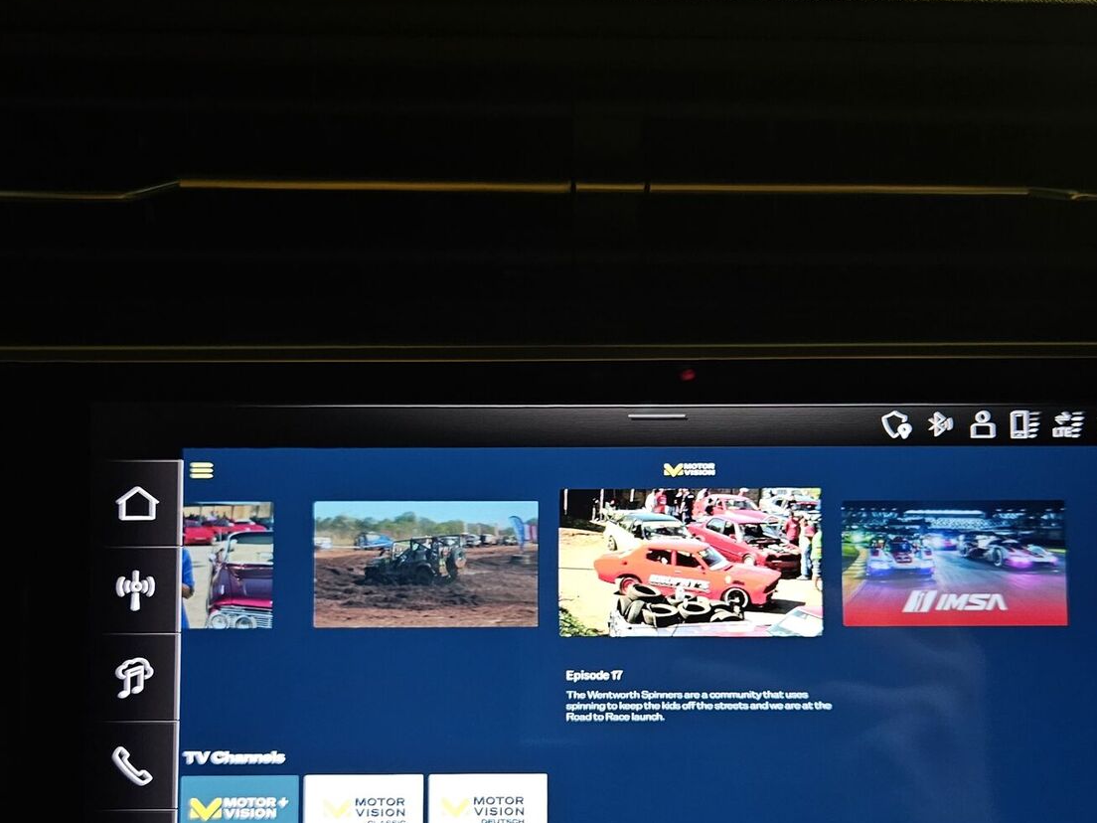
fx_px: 1268
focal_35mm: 40
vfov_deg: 35.6
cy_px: 543
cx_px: 619
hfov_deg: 46.7
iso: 320
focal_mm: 5.4
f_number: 1.8
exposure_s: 1/51
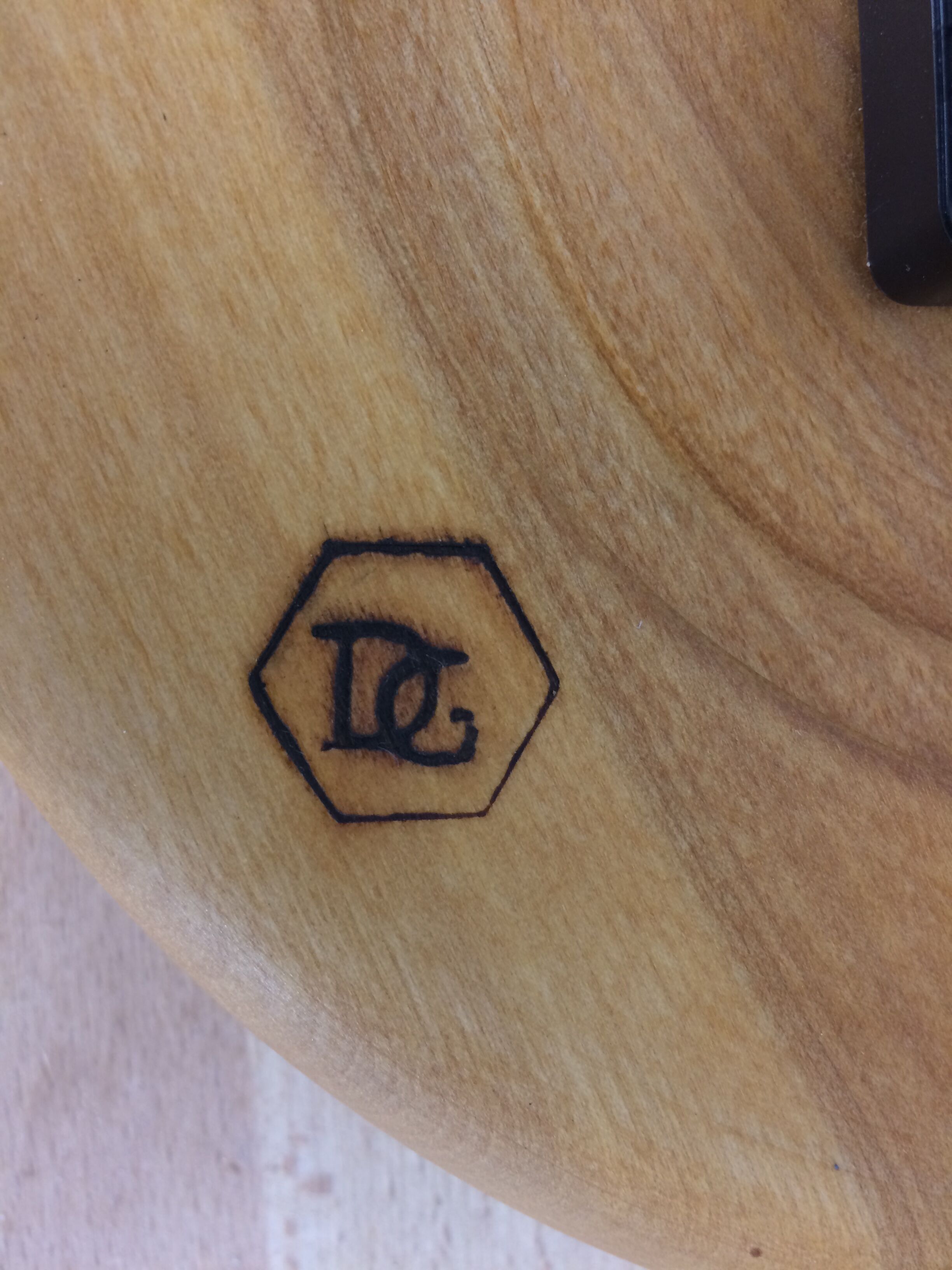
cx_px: 476
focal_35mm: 29
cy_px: 635
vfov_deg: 61.7
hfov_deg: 48.2
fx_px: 1063
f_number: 2.2
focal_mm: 4.15
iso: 125
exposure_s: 1/33
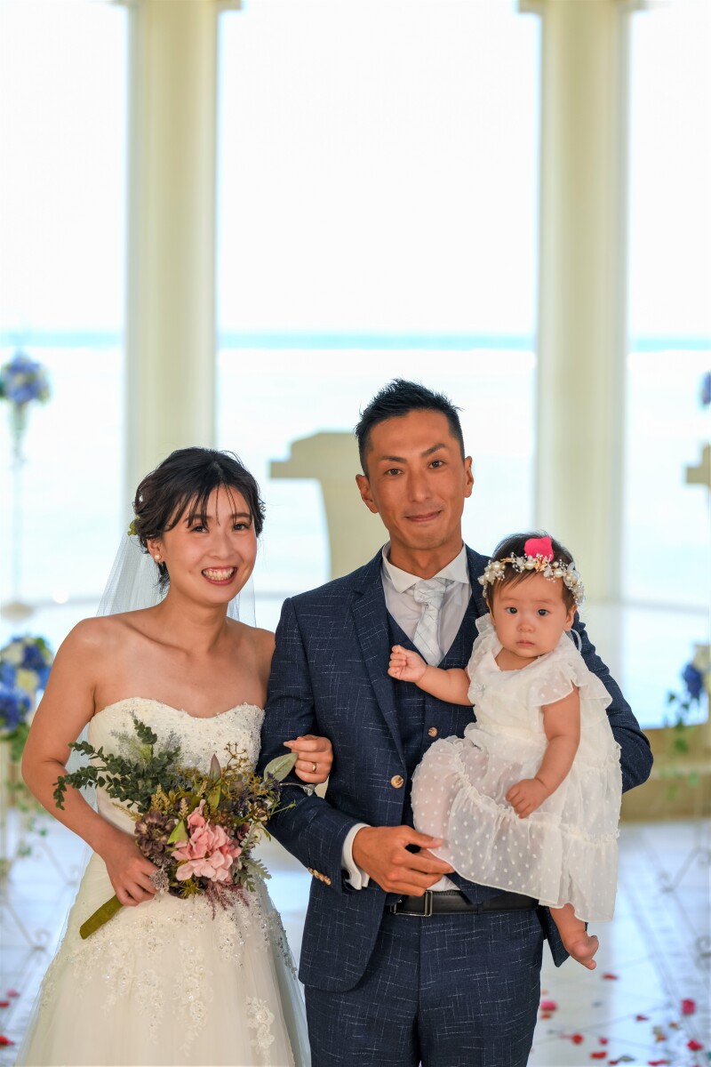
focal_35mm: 85
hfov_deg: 16.1
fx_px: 2518
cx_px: 356
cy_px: 534
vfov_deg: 23.9
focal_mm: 85
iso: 250
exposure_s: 1/640
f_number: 3.2
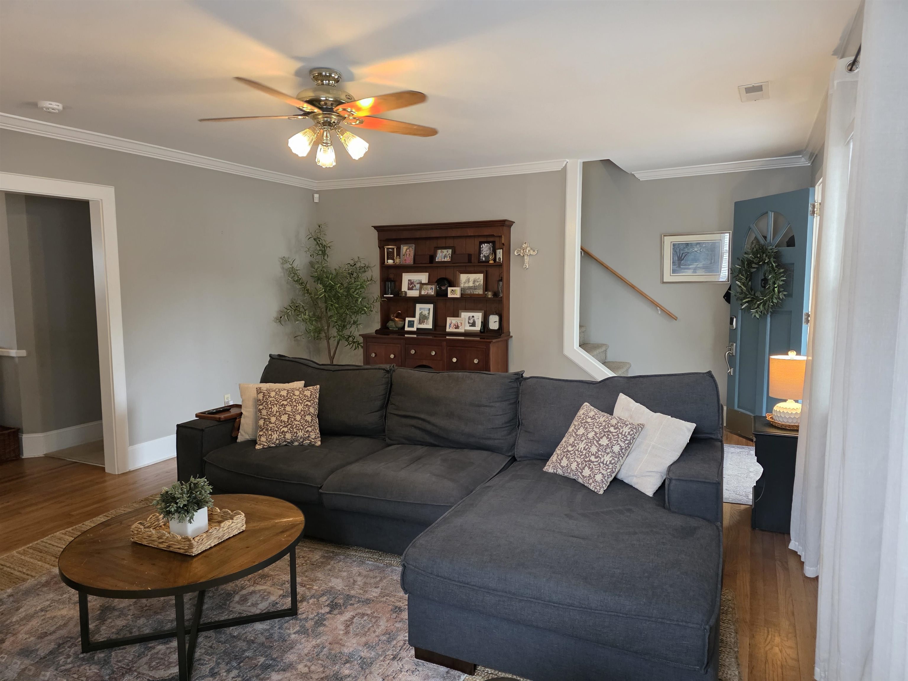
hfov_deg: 73.9
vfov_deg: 58.9
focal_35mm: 23
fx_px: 603
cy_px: 340
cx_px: 454
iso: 640
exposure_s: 1/120
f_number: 1.7
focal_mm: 6.3
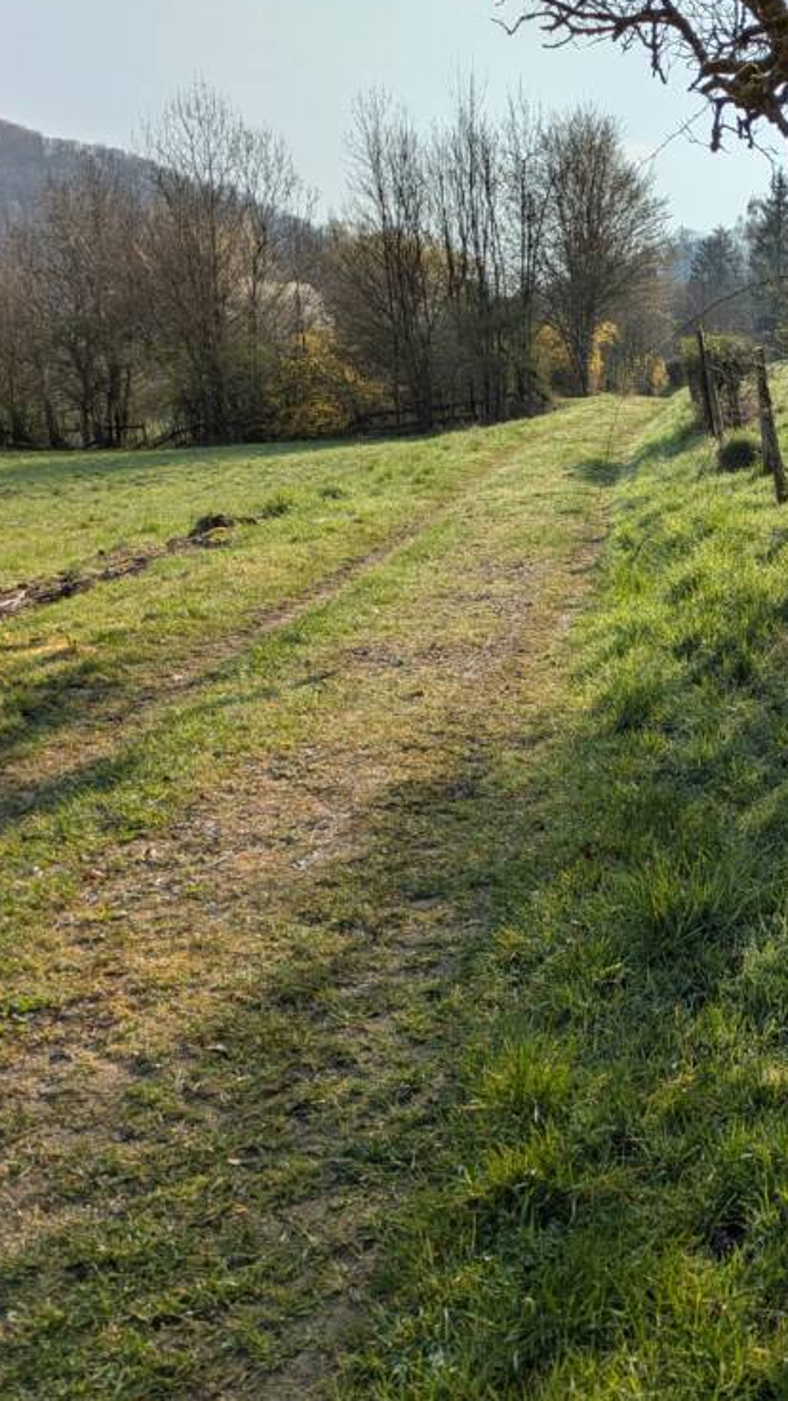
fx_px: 1374
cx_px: 803
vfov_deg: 54.0
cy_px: 692
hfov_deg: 29.7
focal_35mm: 37
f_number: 1.89
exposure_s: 1/4444
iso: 50
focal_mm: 5.43
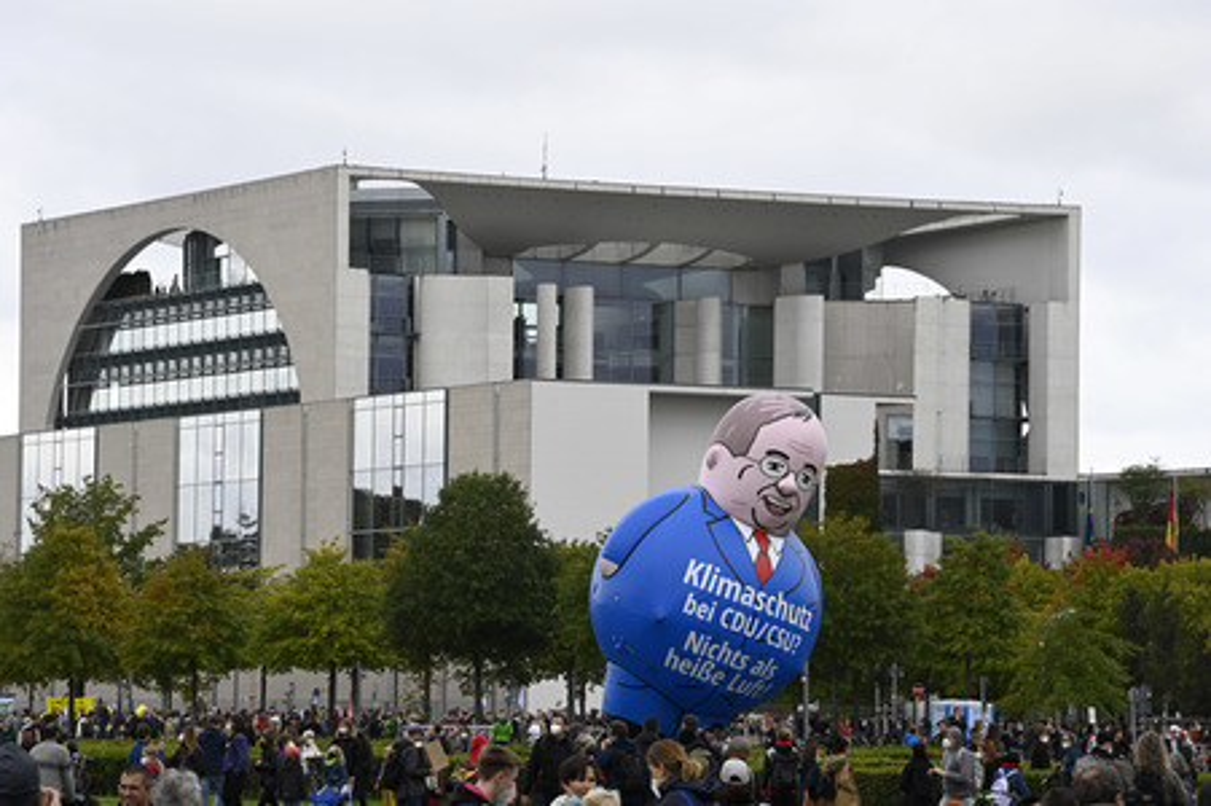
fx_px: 5378
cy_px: 403
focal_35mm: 160
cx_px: 606
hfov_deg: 12.8
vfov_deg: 8.6
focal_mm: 160
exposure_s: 1/250
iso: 800
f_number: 10
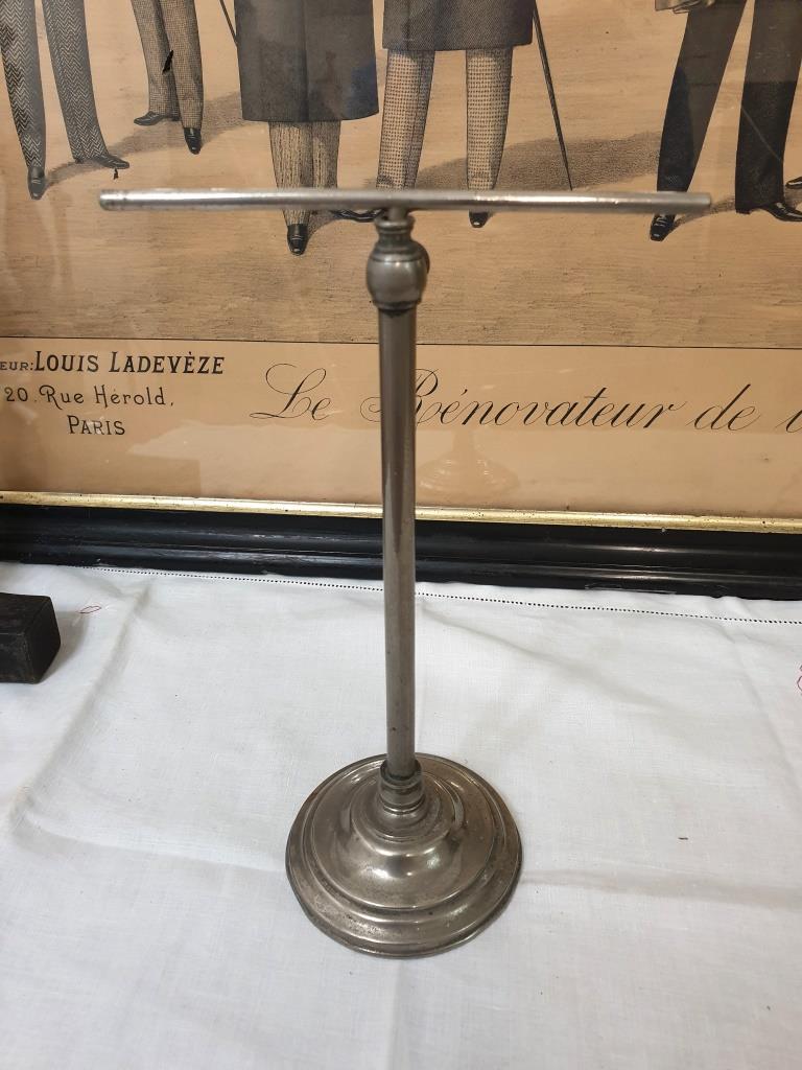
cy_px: 535
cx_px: 401
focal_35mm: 26
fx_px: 803
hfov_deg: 53.1
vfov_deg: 67.3
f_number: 2.4
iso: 250
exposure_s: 1/25
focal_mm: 4.3
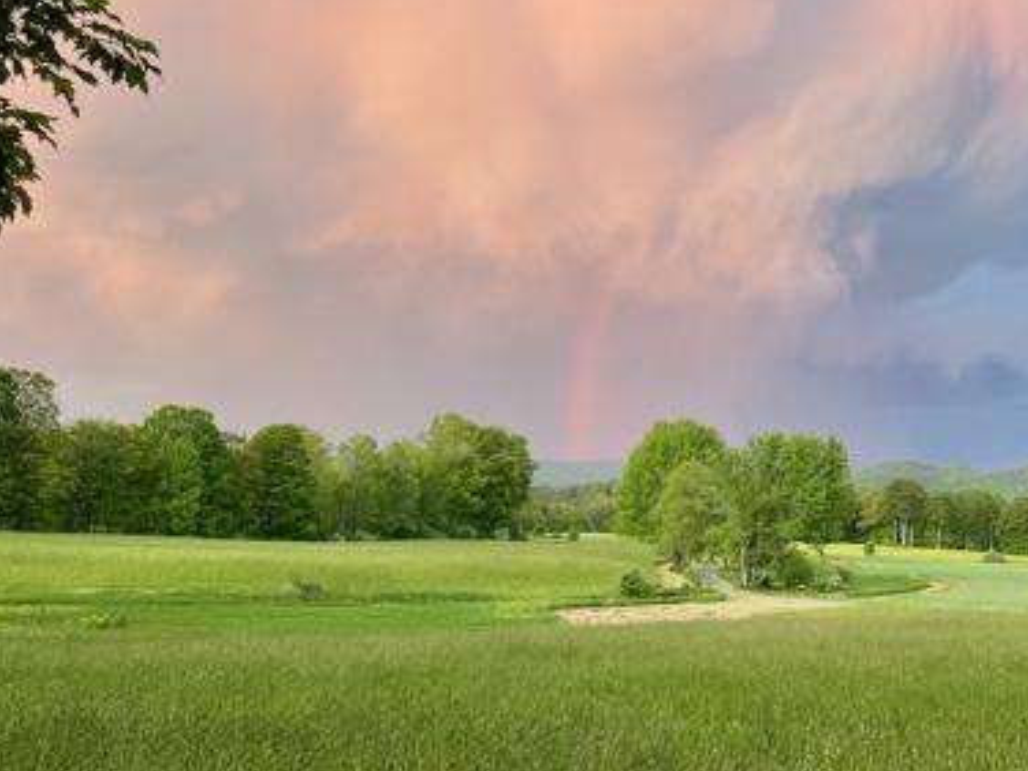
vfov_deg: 31.5
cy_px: 331
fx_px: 1366
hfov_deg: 38.9
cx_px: 883
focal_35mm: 46
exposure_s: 1/121
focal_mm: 6.76
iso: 80
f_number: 1.78
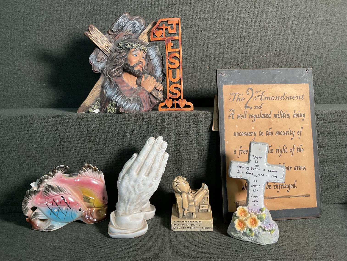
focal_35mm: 29
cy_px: 130
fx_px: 291
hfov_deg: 61.7
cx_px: 174
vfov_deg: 48.2
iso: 64
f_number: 1.8
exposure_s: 1/60
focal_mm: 3
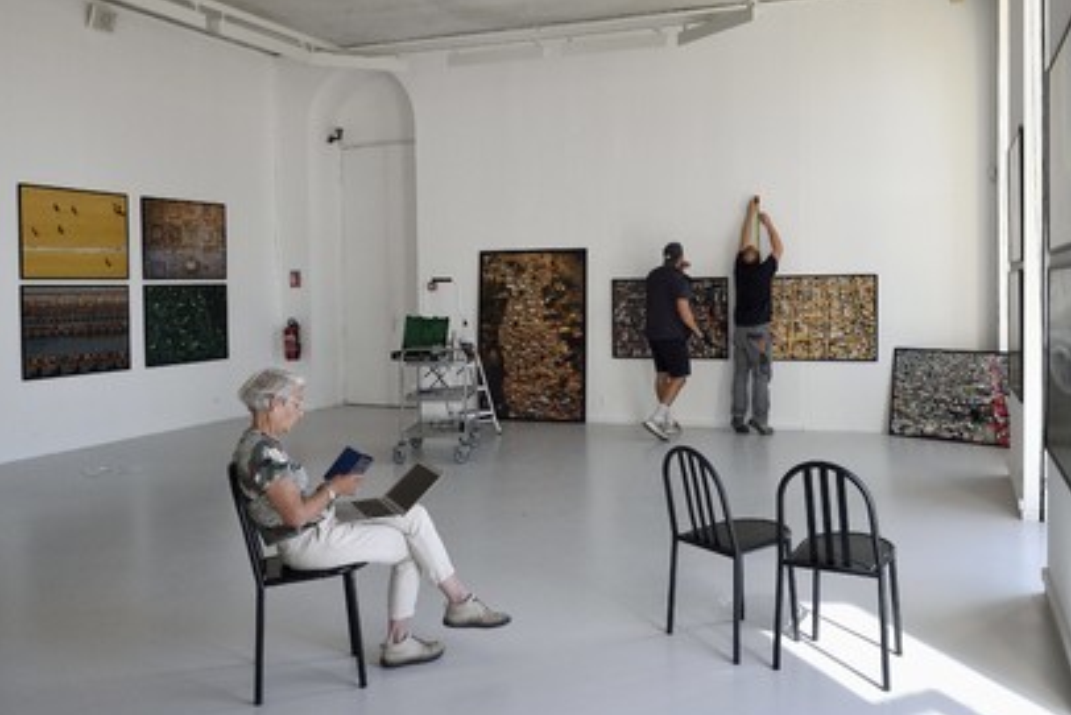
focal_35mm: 31
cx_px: 549
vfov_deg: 42.4
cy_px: 359
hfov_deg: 60.3
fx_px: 923
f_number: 14
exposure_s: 1/160
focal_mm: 30
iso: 1600
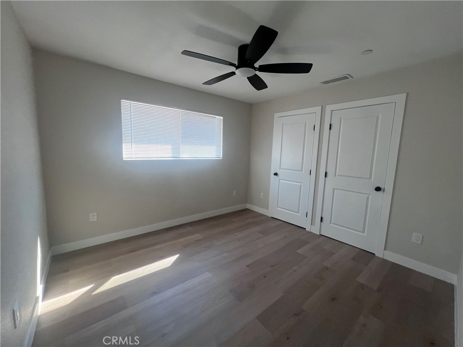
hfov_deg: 106.2
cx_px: 232
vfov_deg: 89.9
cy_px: 174
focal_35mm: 13
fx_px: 174
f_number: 1.8
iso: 100
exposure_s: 1/99
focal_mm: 1.57
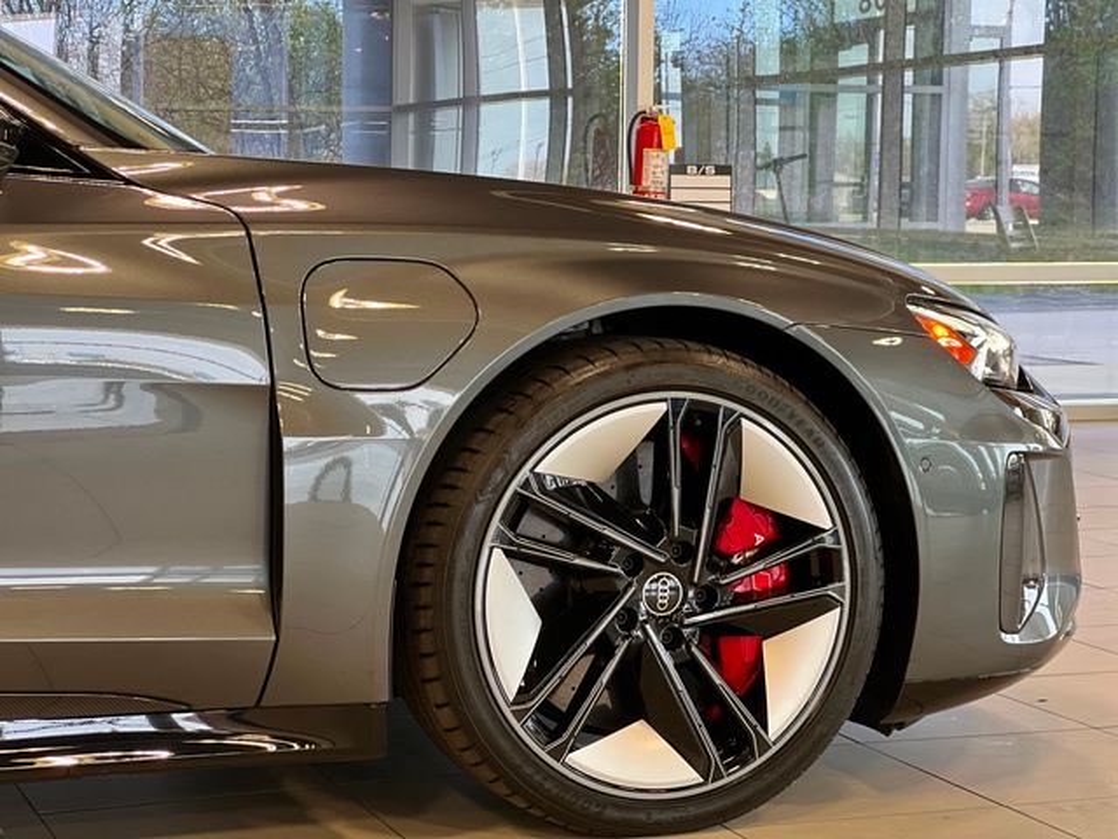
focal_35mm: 77
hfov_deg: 25.3
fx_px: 2487
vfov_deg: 19.1
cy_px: 420
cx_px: 559
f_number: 2.8
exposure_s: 1/60
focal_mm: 9
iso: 160
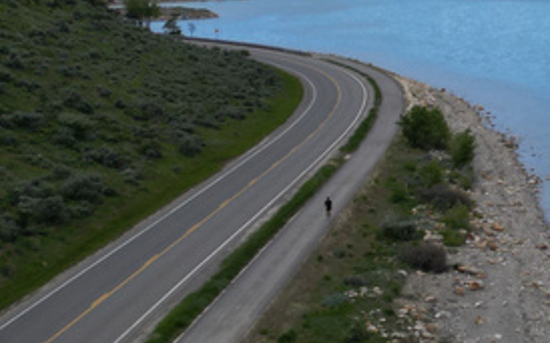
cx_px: 947
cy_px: -14
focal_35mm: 95
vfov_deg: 13.5
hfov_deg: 18.0
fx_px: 1423
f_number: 1.7
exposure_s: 1/3200
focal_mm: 6.72
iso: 130
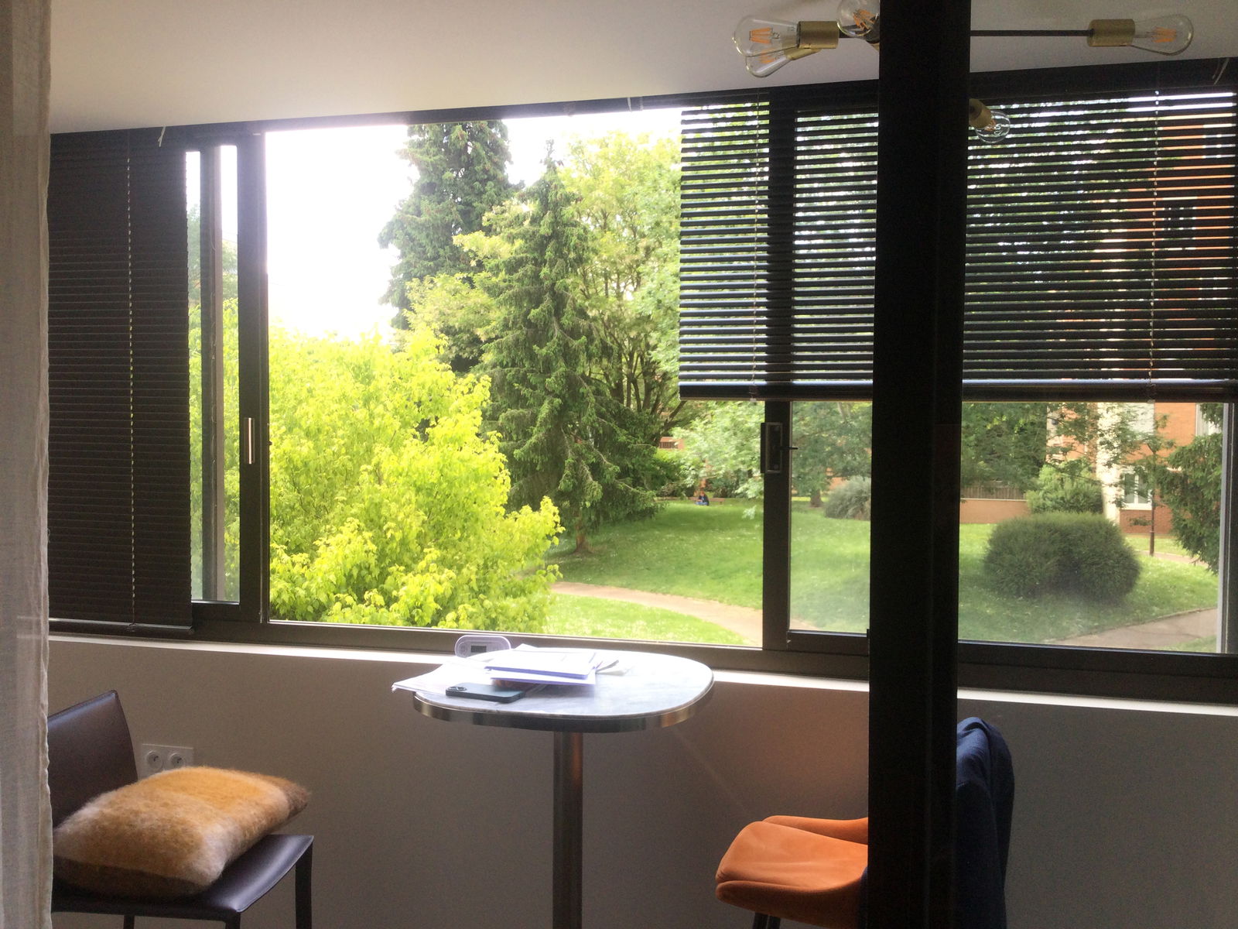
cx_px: 619
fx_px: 1109
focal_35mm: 31
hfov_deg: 58.4
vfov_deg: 45.4
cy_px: 464
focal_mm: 3.3
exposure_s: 1/123
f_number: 2.4
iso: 25
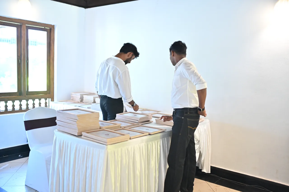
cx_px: 144
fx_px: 281
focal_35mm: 35
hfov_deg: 54.4
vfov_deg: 37.8
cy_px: 96
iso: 800
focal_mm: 35
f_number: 1.4
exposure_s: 1/80
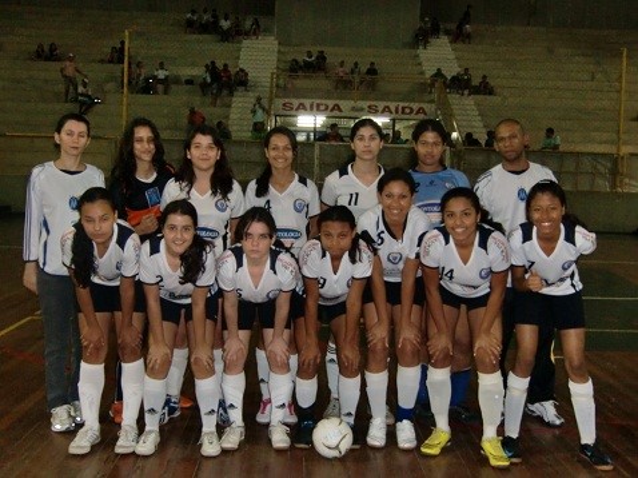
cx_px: 319
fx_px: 737
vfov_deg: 35.9
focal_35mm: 40
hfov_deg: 46.8
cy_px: 239
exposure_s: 1/30
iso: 400
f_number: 3.8
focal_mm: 7.1
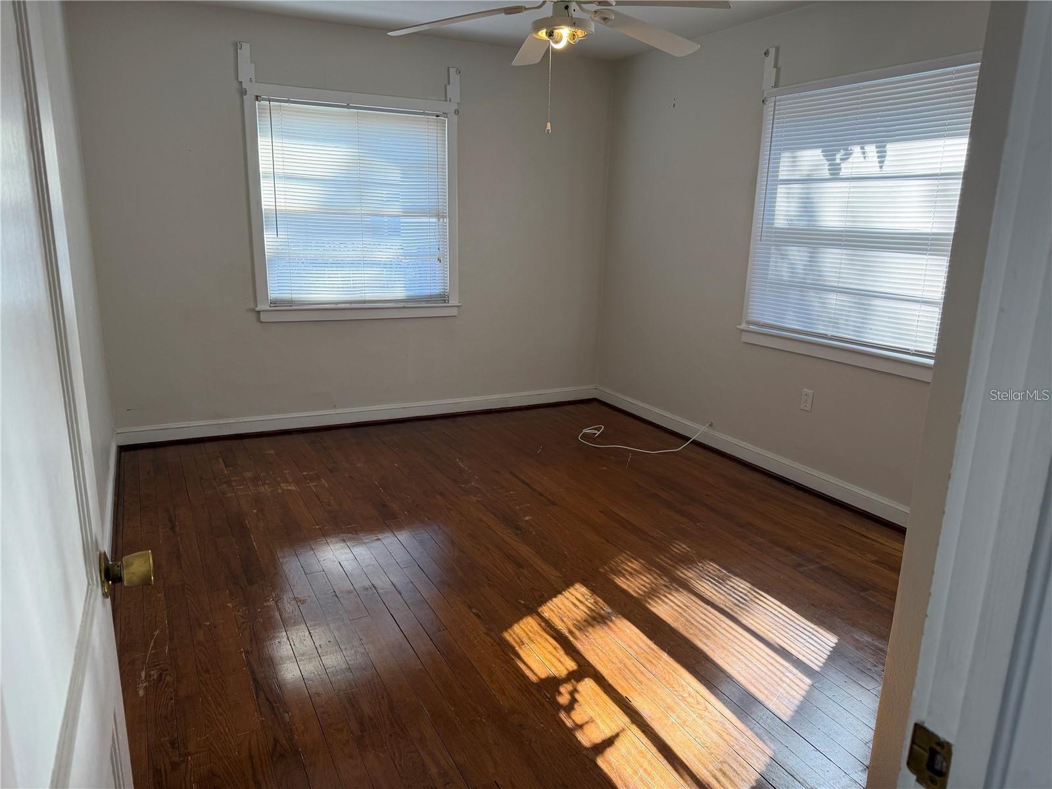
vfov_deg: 56.8
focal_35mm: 24
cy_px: 394
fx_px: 729
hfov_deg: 71.6
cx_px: 526
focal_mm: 6.76
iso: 100
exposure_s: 1/183
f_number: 1.78
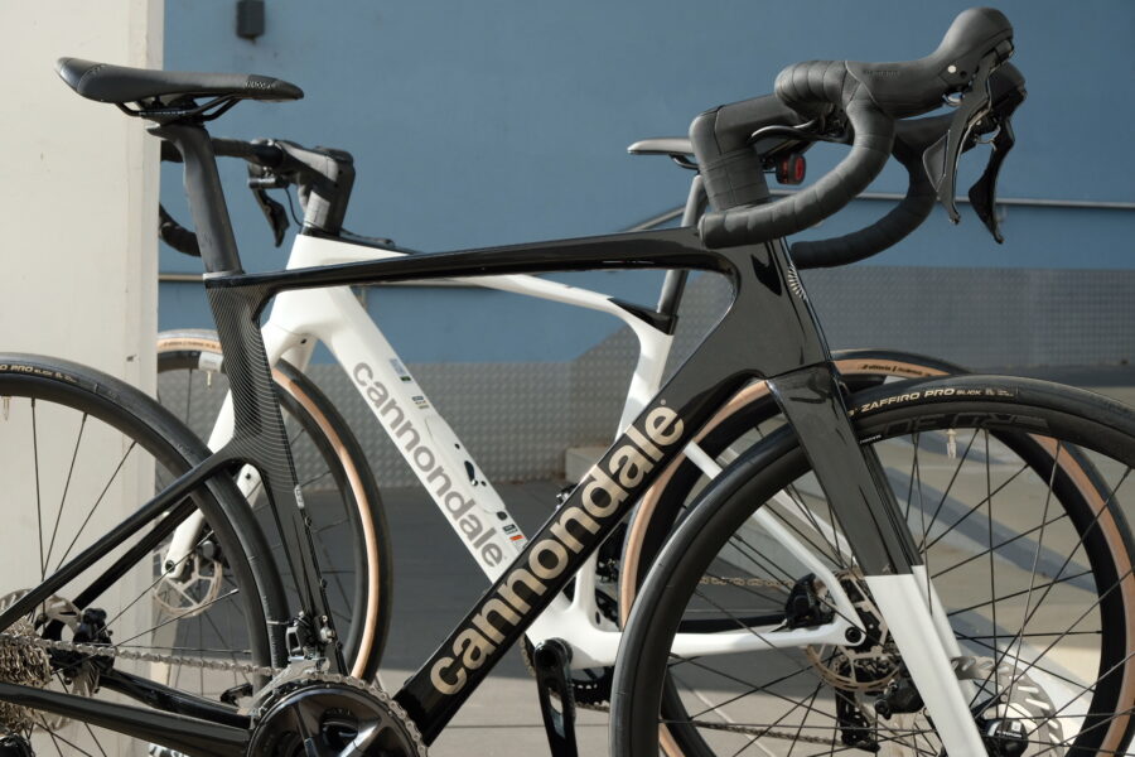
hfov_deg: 33.9
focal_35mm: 59
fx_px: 1860
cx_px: 568
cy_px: 378
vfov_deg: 23.0
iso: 400
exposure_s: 1/420
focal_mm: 39
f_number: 7.1
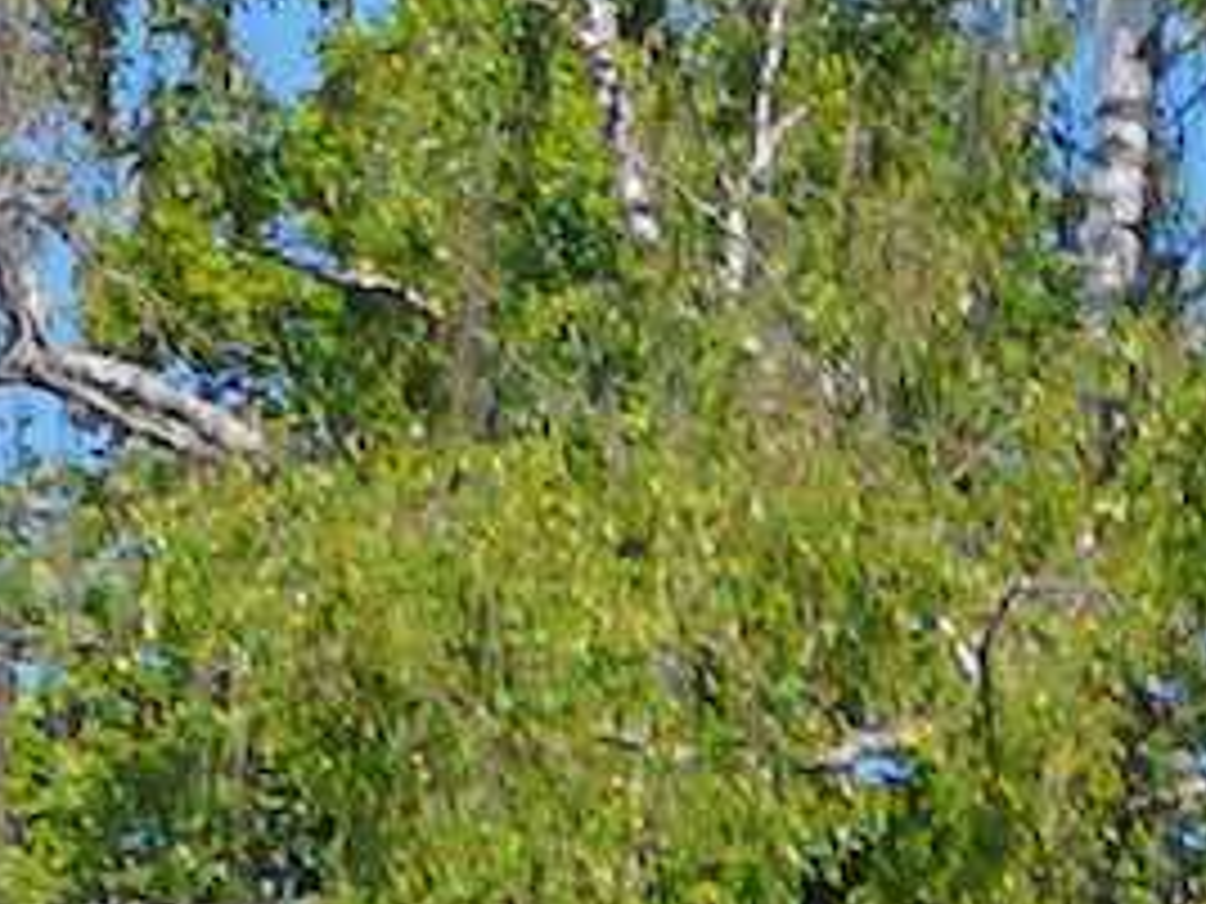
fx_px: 10974
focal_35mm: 315
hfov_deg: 6.2
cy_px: 2716
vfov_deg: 4.5
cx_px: 1508
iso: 50
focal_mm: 3.95
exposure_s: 1/2469
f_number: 1.8
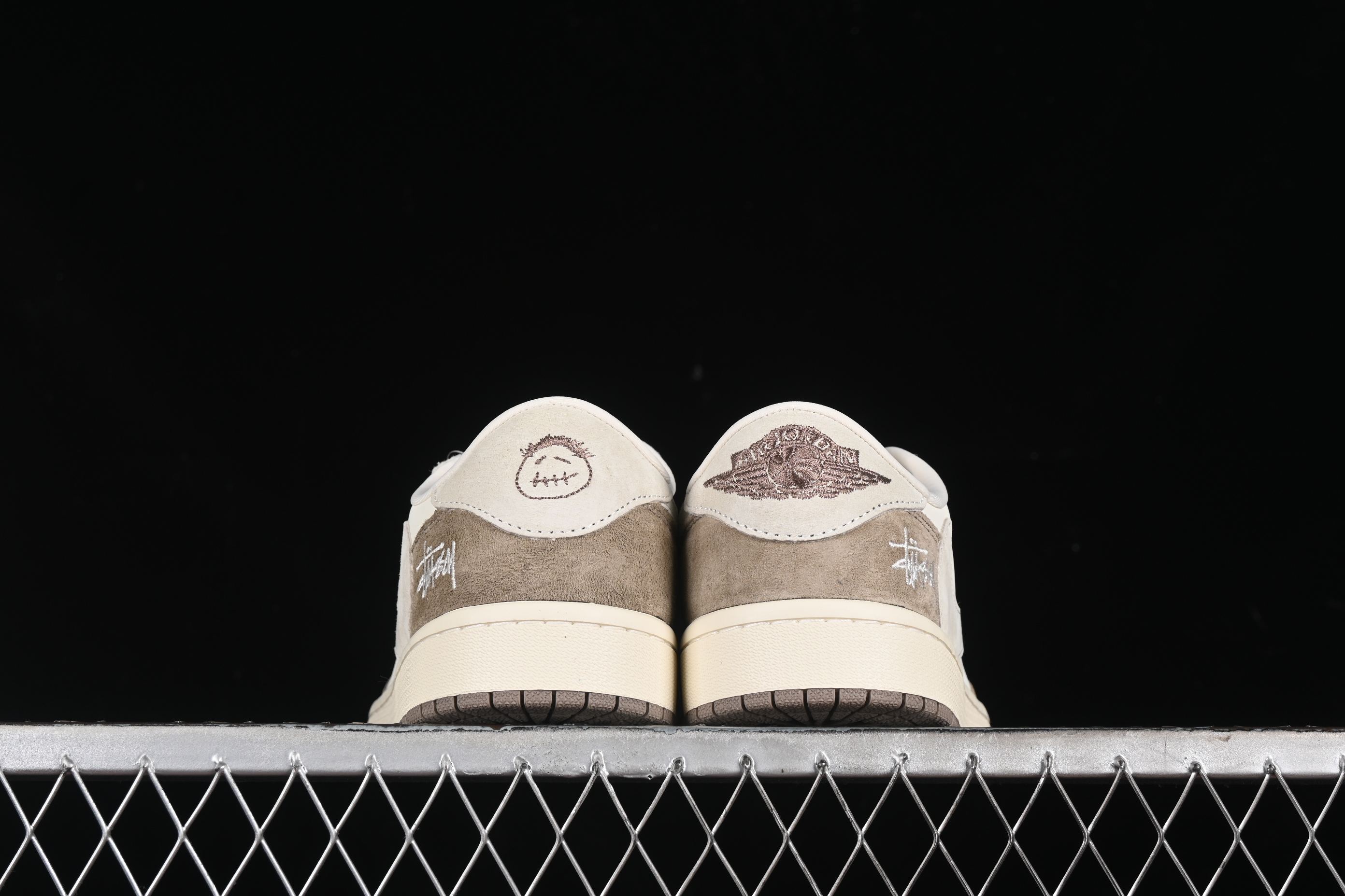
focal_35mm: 75
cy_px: 448
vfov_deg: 18.2
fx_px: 2802
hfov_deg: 27.0
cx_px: 672
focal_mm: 50
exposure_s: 1/80
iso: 160
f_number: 8
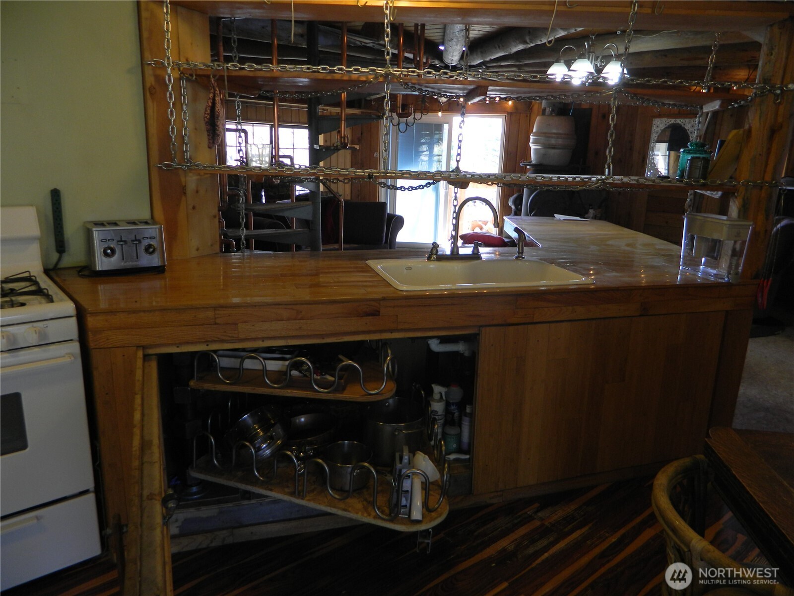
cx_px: 397
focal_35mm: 25
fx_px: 573
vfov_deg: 54.9
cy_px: 298
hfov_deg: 69.4
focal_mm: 4.5
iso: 100
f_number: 3.1
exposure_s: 1/30
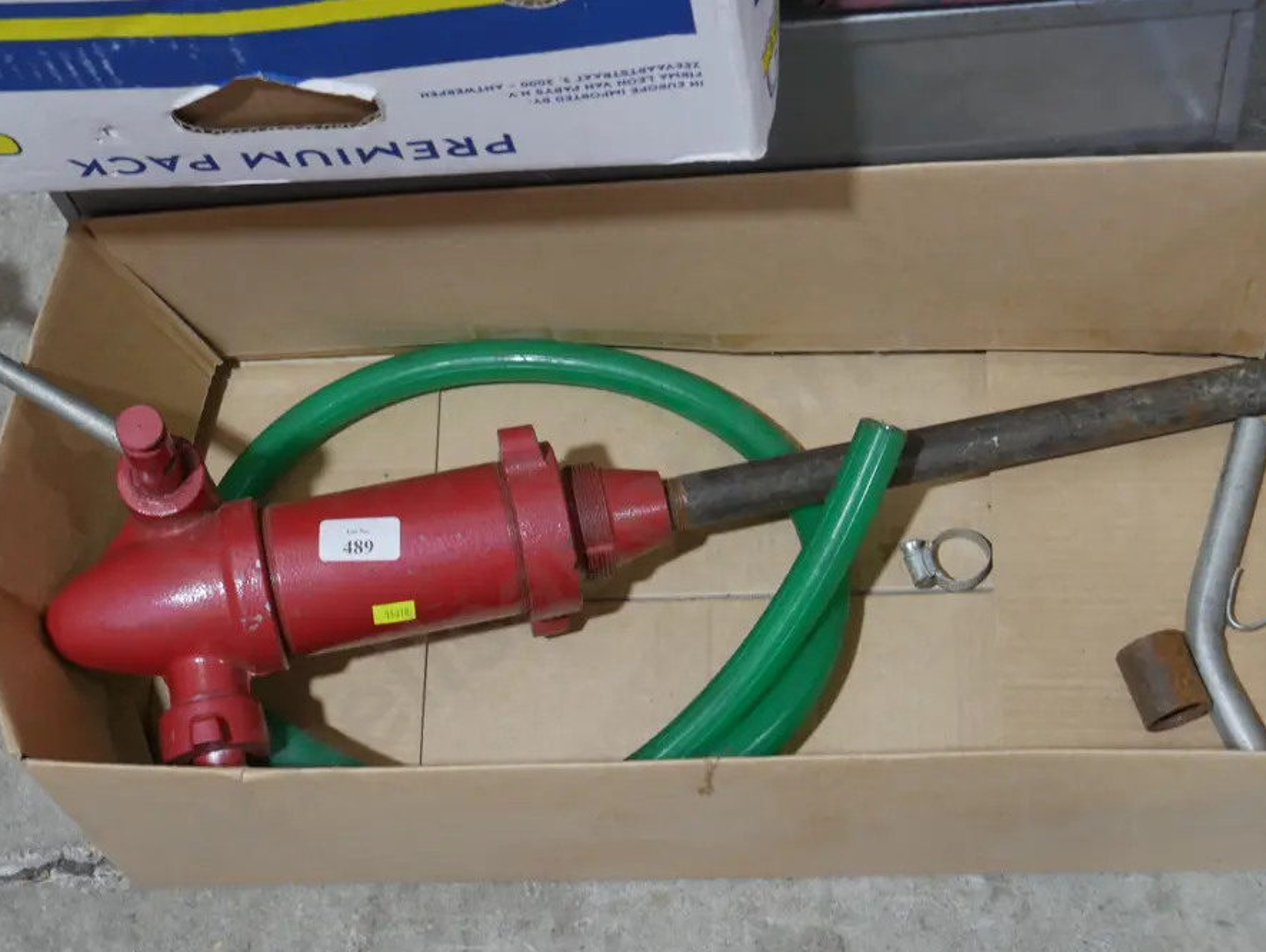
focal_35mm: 67
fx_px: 2452
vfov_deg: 21.9
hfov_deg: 28.9
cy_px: 545
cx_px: 600
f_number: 5.4
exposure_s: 1/60
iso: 400
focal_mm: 29
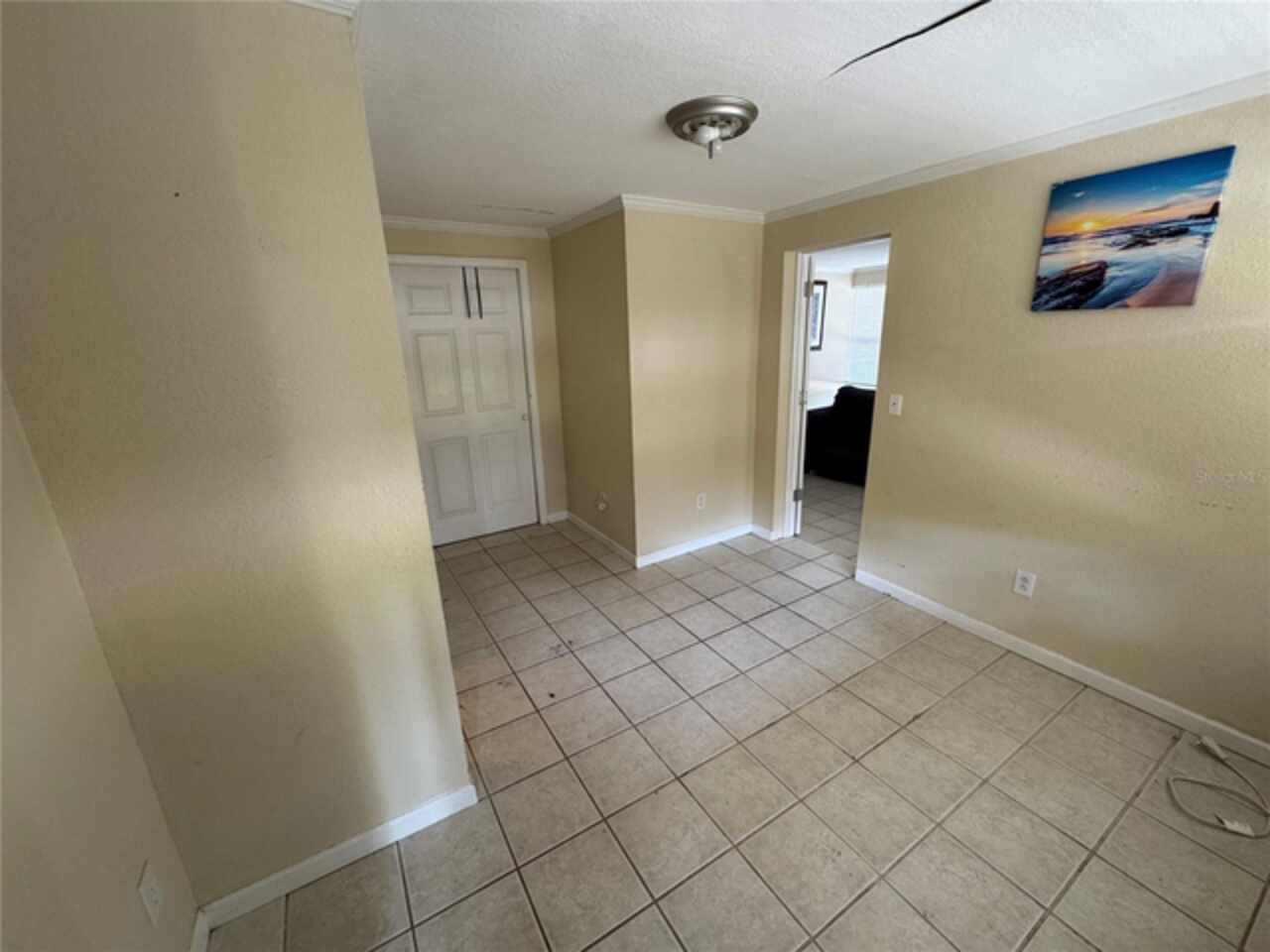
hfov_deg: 102.1
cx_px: 635
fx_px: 514
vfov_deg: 85.7
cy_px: 476
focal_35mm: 14
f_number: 2.2
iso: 200
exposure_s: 1/60
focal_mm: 2.22
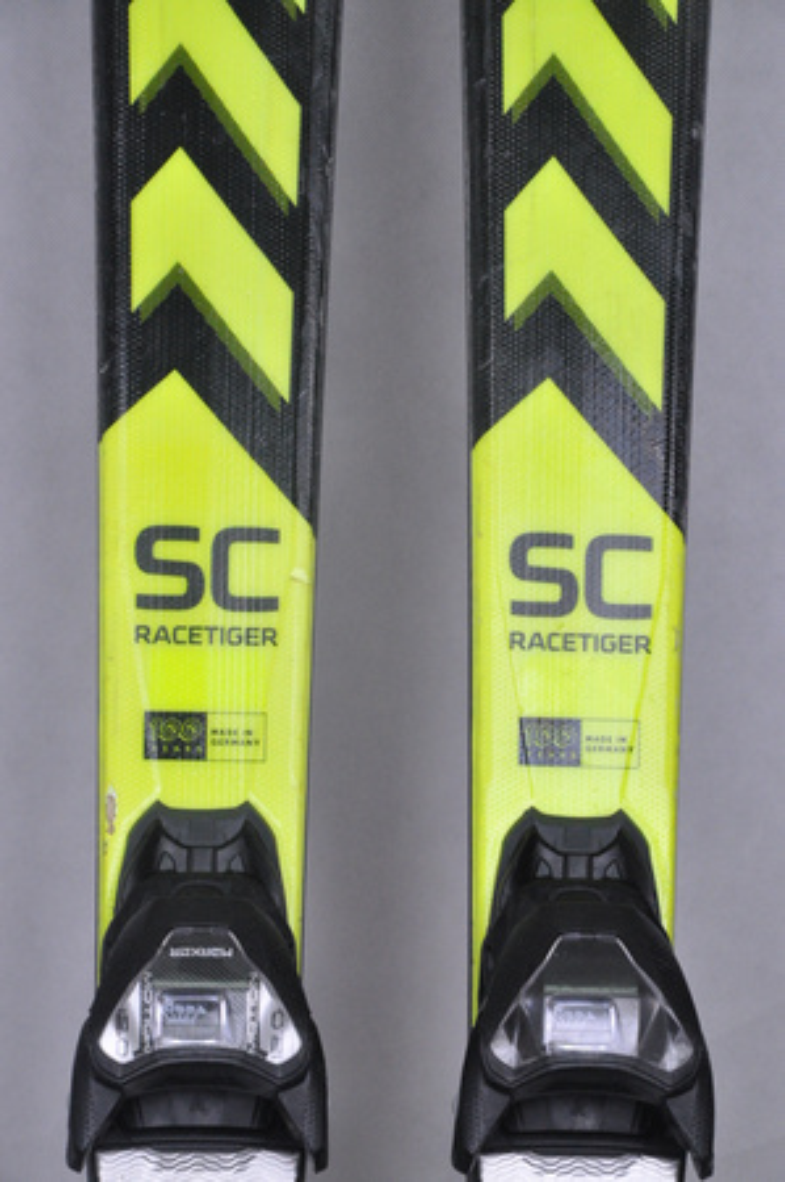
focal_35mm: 158
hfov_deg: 8.7
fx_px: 5163
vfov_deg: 13.1
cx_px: 392
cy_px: 591
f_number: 9.5
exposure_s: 1/125
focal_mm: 105
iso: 3200
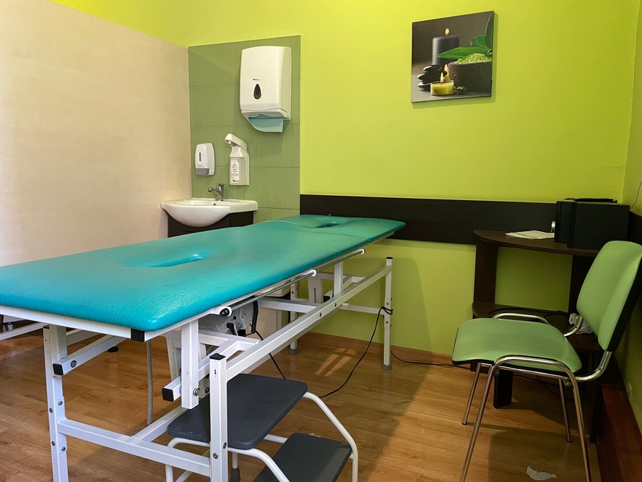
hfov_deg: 67.3
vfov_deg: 53.1
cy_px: 241
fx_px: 482
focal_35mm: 26
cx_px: 321
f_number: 1.6
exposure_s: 1/50
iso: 250
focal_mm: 4.2
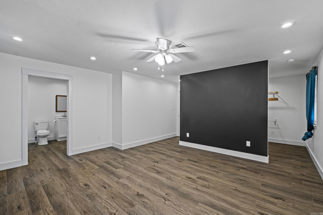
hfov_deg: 100.4
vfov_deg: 77.3
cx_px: 162
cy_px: 108
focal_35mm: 15
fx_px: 135
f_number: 10
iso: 1600
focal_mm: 10
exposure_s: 1/4
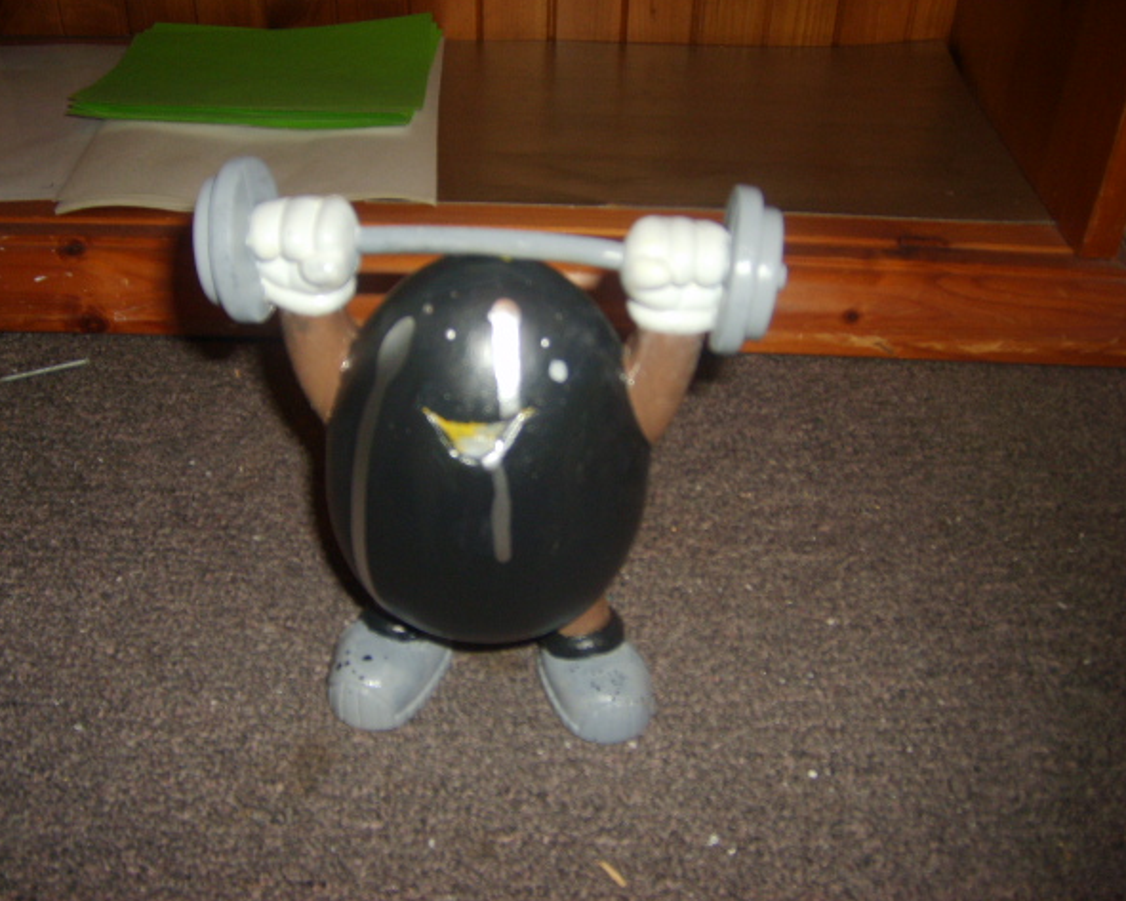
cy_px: 446
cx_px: 522
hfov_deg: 49.0
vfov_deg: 40.1
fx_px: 1233
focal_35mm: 37
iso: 100
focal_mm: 5.8
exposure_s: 1/20
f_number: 2.8
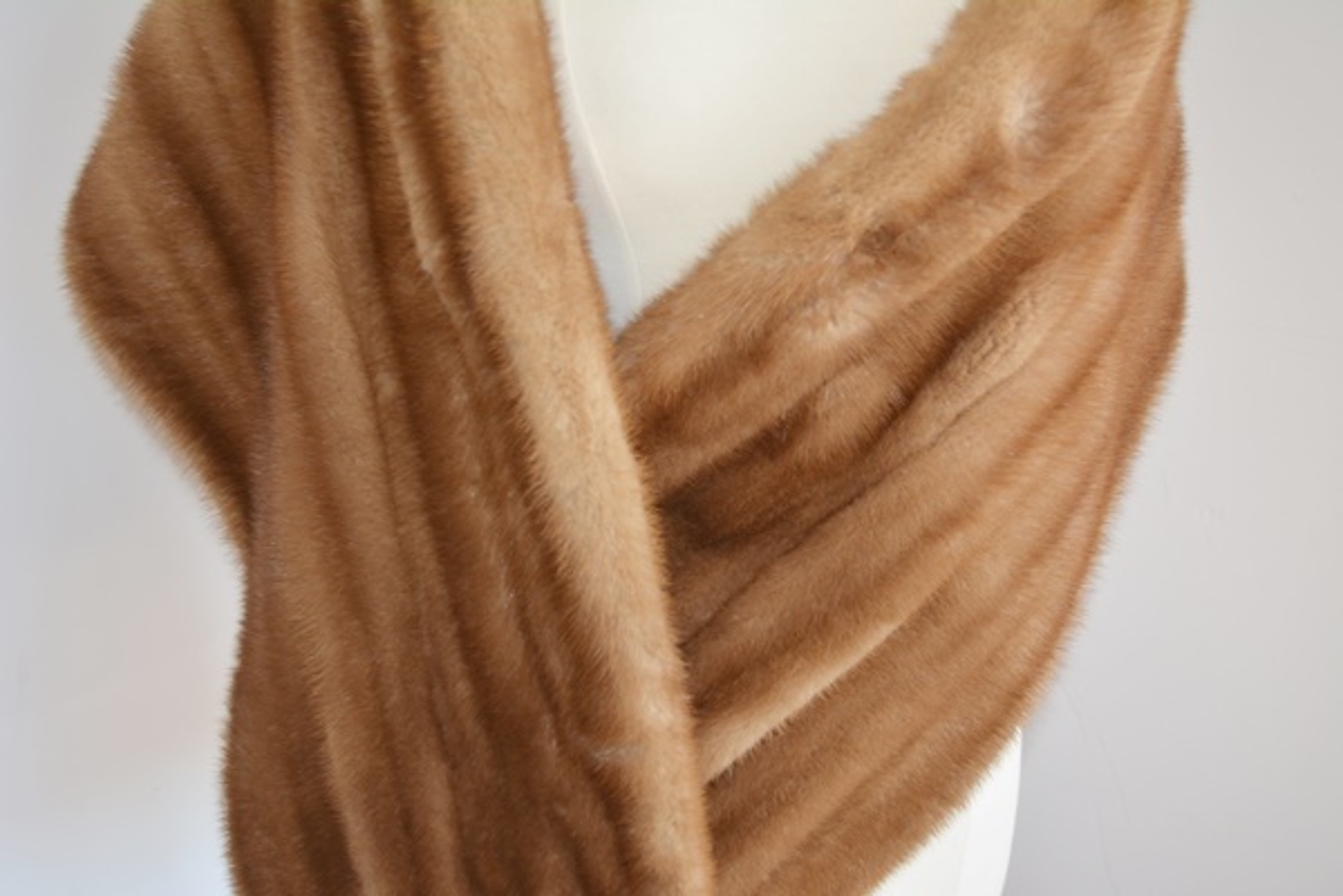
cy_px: 448
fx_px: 1567
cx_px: 672
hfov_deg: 46.4
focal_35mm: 42
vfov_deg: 31.9
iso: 360
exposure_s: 1/125
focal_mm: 28
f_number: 4.5
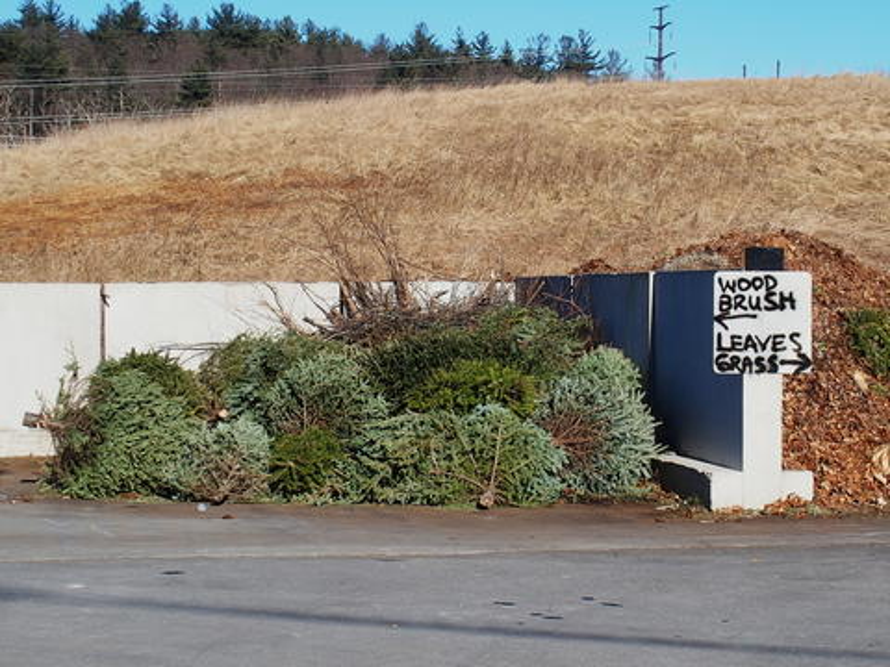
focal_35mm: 50
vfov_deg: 29.1
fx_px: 1286
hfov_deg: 38.2
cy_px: 334
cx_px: 445
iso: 100
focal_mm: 10.8
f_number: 4
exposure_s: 1/800
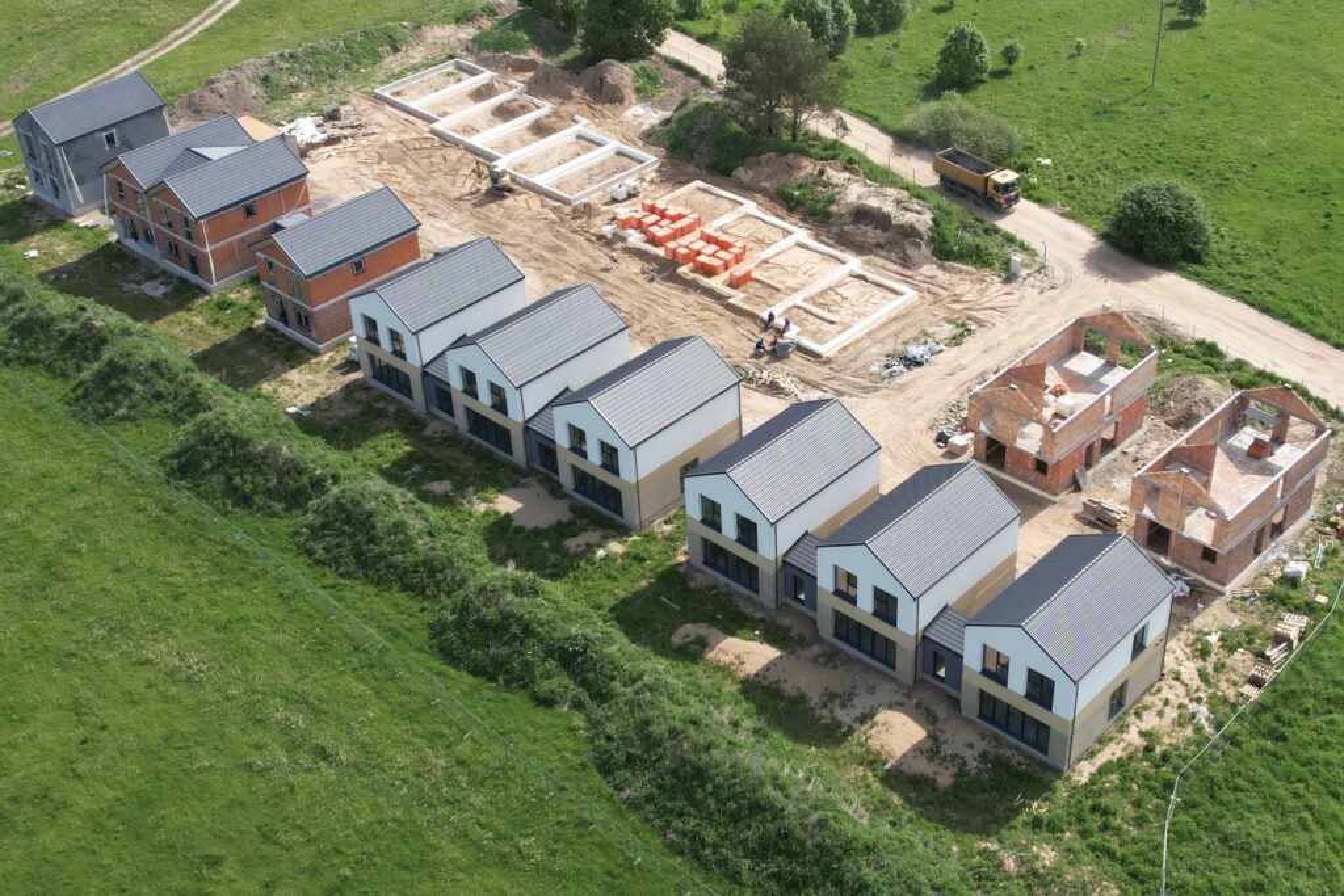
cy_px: 448
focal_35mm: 22
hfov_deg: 78.6
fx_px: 821
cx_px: 672
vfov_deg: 57.2
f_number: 2.8
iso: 100
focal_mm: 8.38
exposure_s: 1/1000
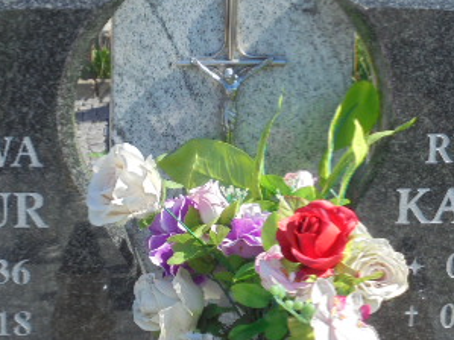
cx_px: 176
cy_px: 222
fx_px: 1573
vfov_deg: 12.3
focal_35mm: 120
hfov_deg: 16.4
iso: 100
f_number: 5.2
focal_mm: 10.1
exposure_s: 1/320
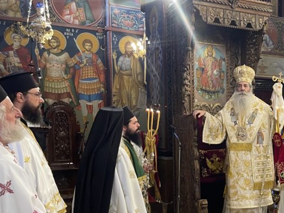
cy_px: 154
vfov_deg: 27.7
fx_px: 427
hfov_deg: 33.8
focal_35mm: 52
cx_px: 280
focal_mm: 5.1
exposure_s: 1/50
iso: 125
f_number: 1.6
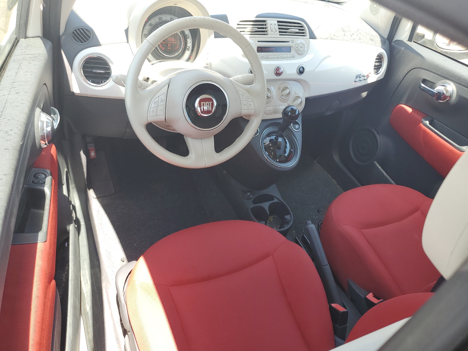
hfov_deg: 67.3
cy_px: 176
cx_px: 234
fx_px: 352
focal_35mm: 26
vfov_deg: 53.1
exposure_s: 1/217
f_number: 1.5
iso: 50
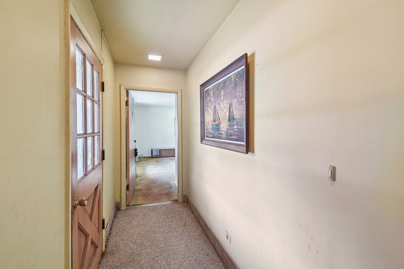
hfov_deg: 100.4
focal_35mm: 15
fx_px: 168
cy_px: 134
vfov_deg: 77.3
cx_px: 202
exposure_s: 1/5
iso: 400
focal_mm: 10
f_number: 8
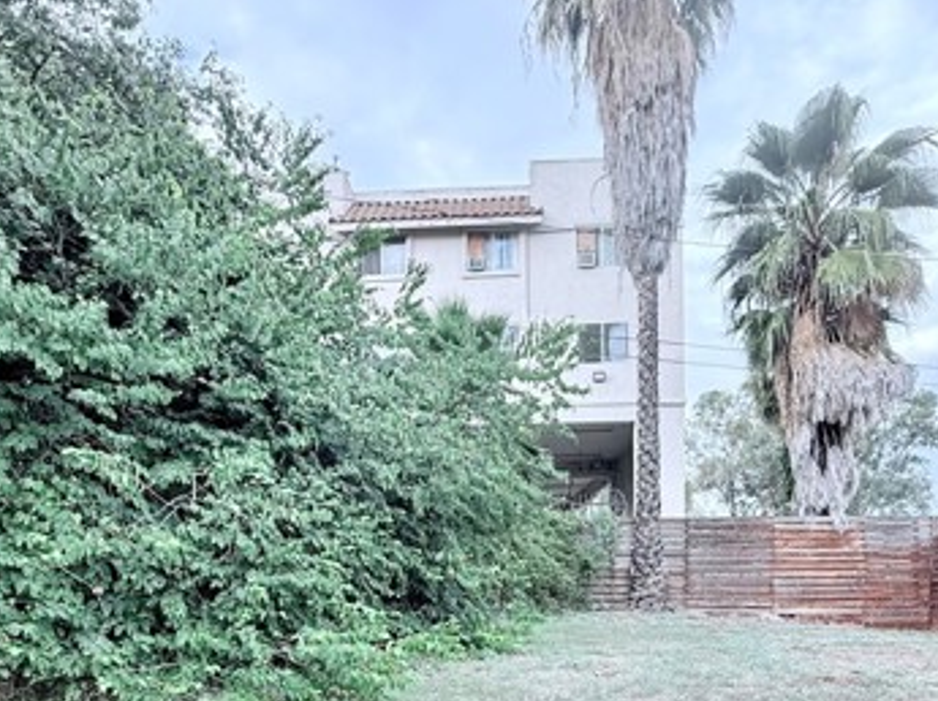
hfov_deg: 67.3
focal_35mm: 26
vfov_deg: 48.7
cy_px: 598
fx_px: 704
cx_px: 481
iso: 64
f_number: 2.2
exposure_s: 1/205
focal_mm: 2.22
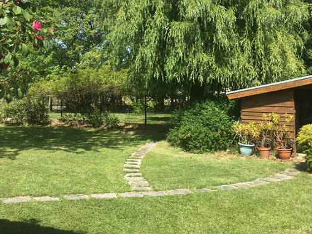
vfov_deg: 31.6
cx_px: 161
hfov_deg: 42.1
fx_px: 406
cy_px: 56
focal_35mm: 45
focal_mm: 4.15
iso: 25
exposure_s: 1/836
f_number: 2.2
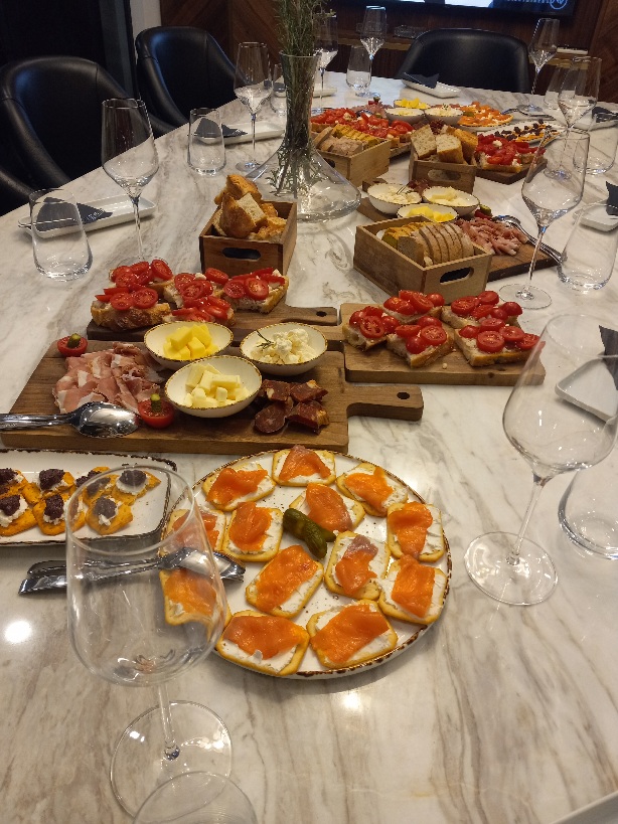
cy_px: 412
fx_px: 643
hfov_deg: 51.3
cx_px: 309
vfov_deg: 65.3
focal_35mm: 27
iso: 125
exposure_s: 1/50.3
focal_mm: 3.94
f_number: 1.8
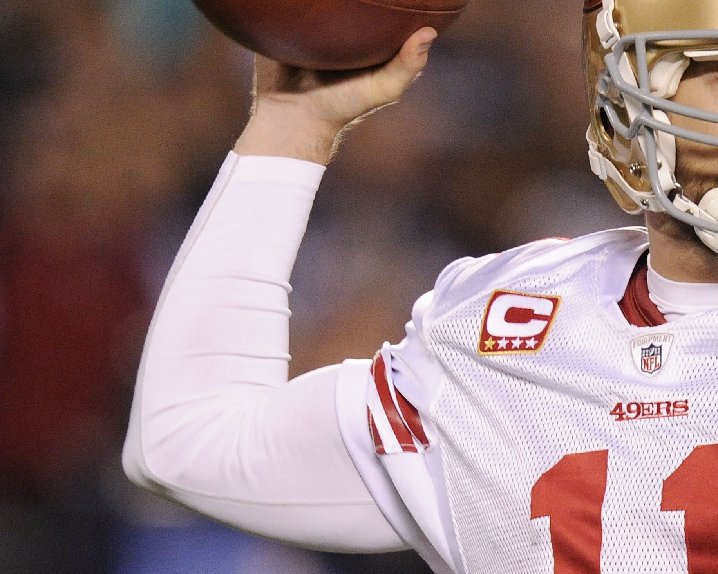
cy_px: 334
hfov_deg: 1.8
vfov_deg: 1.4
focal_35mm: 1089
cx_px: 543
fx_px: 23139
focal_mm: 500
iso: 4000
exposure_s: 1/1250
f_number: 4
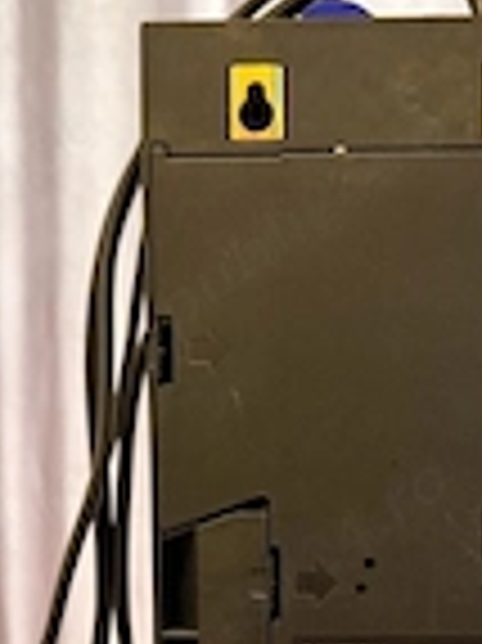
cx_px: 392
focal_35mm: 67
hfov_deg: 21.6
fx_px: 1246
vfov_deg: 27.5
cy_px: 626
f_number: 1.78
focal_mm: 6.76
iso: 500
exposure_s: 1/59
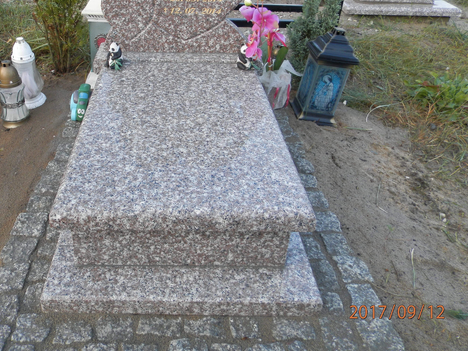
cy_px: 130
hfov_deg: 54.7
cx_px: 173
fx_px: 446
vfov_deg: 42.6
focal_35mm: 33
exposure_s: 1/50
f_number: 3.1
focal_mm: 4.5
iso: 80
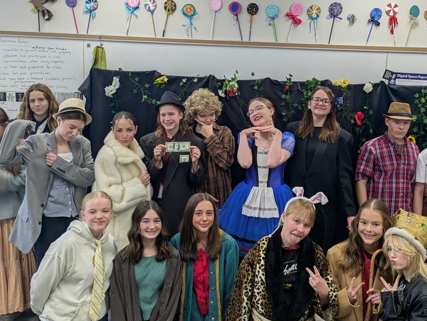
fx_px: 494
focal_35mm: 40
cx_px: 235
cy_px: 142
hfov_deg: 46.7
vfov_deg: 36.0
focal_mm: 5.43
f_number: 1.89
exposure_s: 1/30
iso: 39
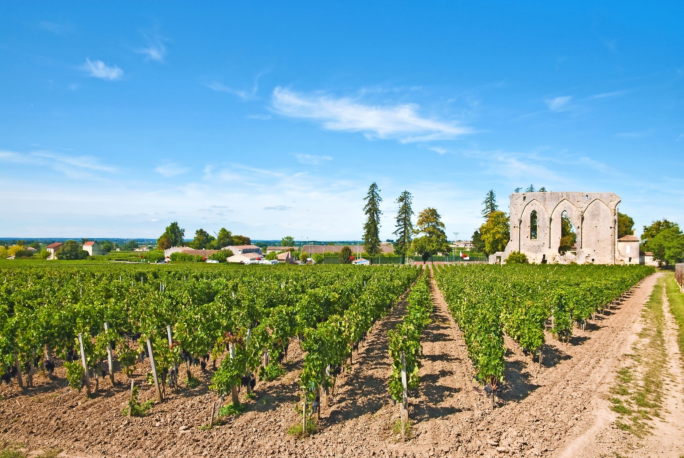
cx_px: 342
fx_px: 457
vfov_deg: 53.3
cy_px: 229
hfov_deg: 73.7
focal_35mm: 24
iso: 100
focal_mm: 16
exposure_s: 1/160
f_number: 8
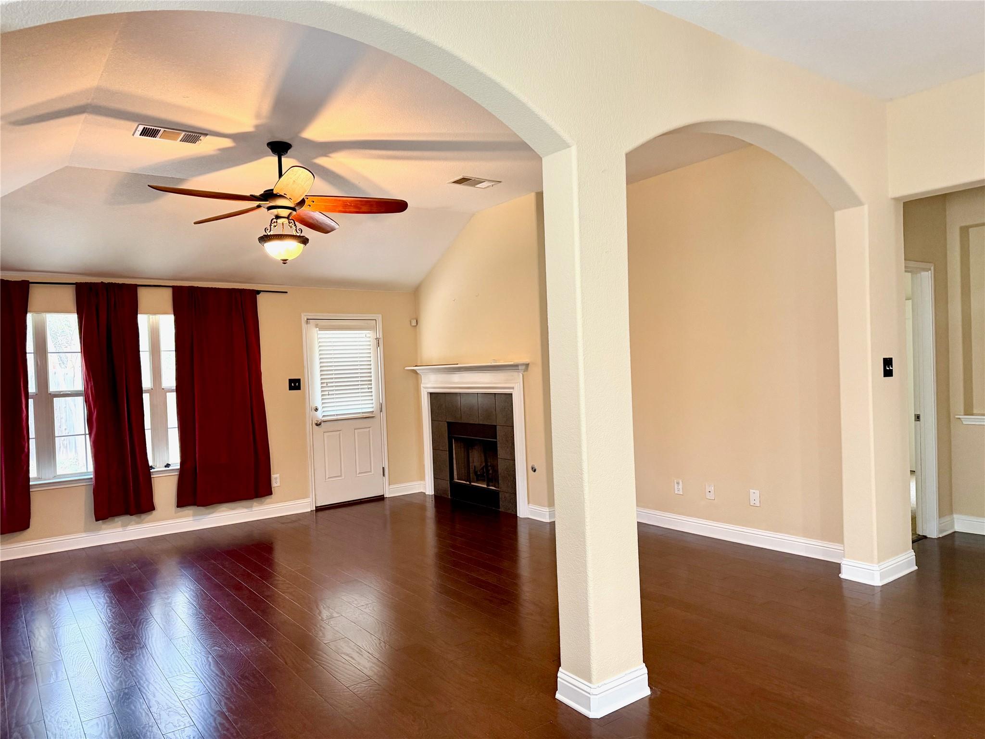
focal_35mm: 24
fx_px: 683
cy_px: 370
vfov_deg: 56.8
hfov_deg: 71.6
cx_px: 492
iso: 320
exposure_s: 1/60
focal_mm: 6.76
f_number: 1.78
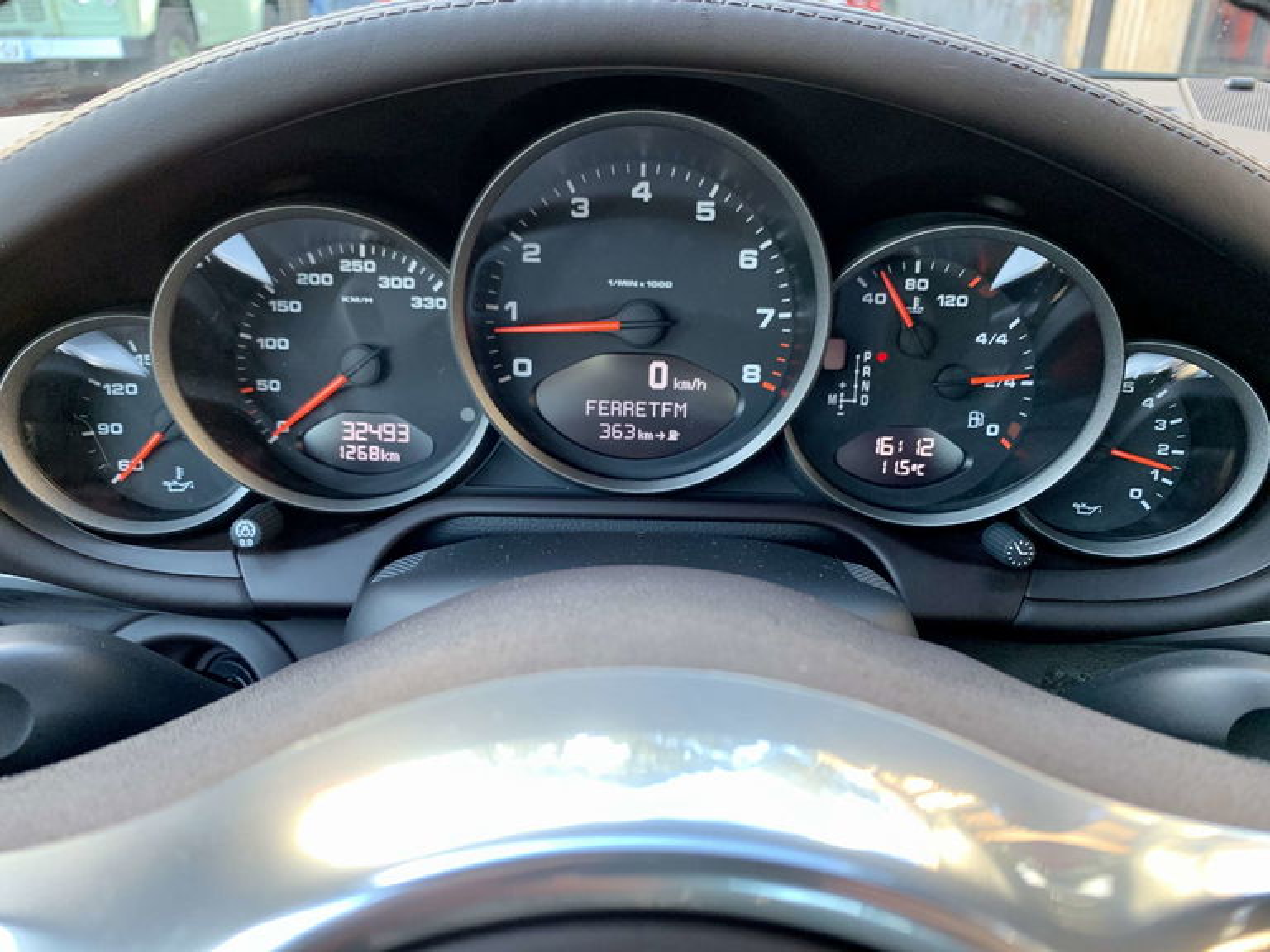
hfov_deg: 67.3
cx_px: 635
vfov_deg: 53.1
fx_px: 954
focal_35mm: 26
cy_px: 476
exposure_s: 1/60
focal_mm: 4.25
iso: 125
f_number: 1.8
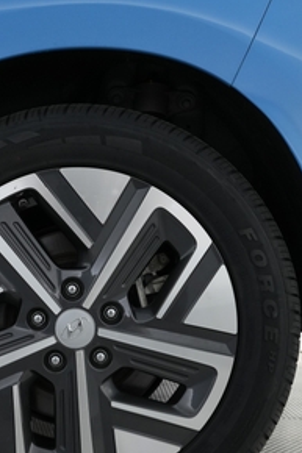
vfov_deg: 37.1
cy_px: 308
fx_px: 668
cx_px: 59
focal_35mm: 53
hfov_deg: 25.1
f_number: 6.3
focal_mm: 24
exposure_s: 1/25
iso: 1000
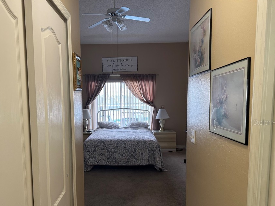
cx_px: 118
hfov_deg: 61.4
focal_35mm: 29
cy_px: 122
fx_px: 230
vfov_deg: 48.0
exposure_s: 1/60
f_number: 1.78
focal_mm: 6.76
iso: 160
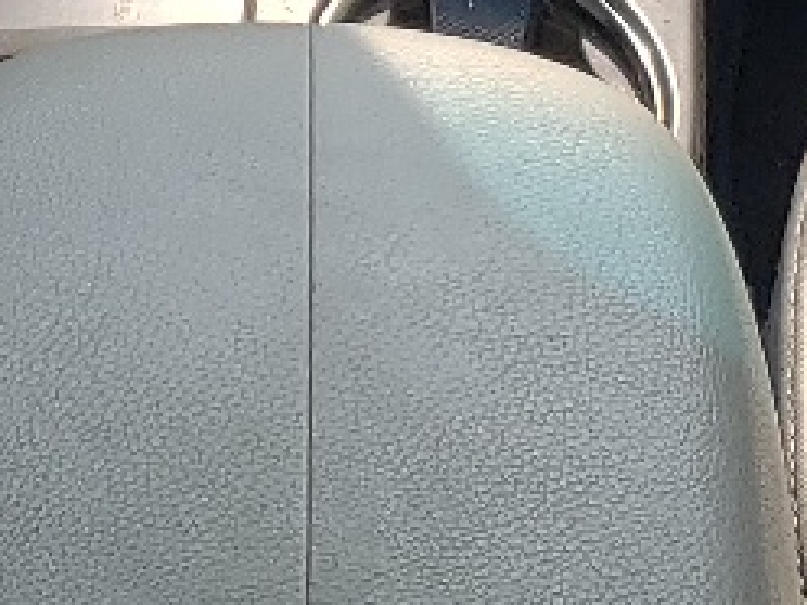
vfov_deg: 8.5
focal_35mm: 168
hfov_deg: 11.7
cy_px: -449
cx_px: 166
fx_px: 3917
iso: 50
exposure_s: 1/833
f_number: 1.5
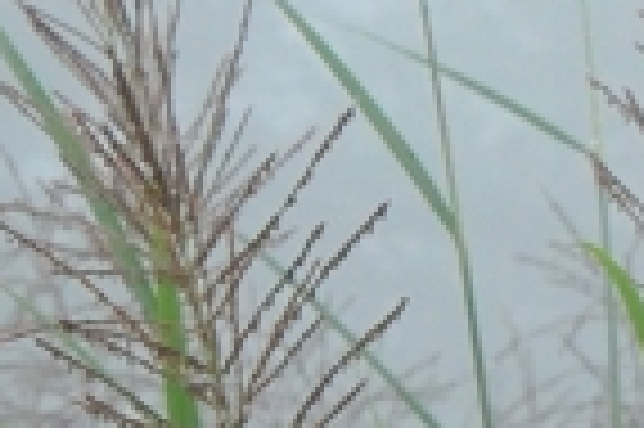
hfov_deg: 3.8
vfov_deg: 2.5
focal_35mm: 538
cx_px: 1513
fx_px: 9613
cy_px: -293
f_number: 8
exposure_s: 1/500
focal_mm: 50
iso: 800
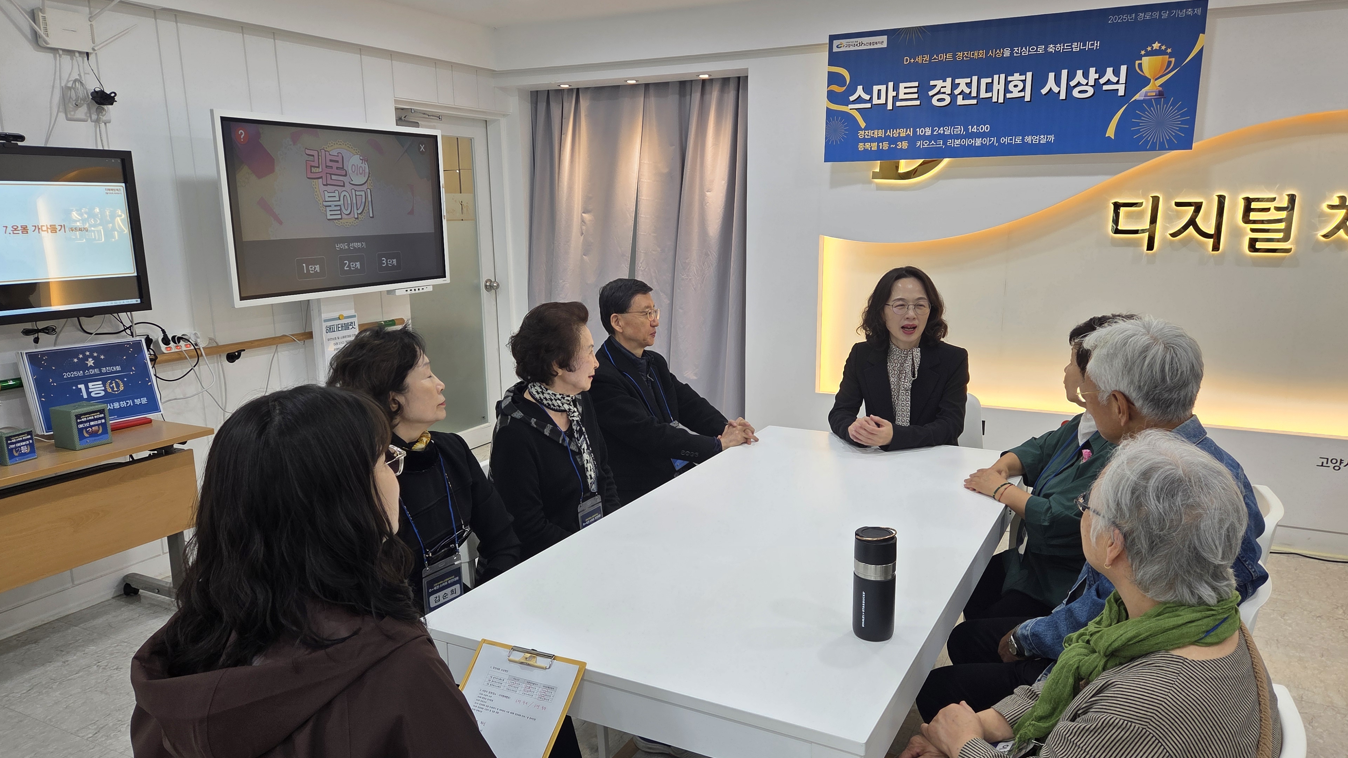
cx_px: 683
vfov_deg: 44.3
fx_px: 929
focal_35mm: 26
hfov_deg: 71.9
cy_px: 415
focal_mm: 5.4
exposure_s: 1/120
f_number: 1.8
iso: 64
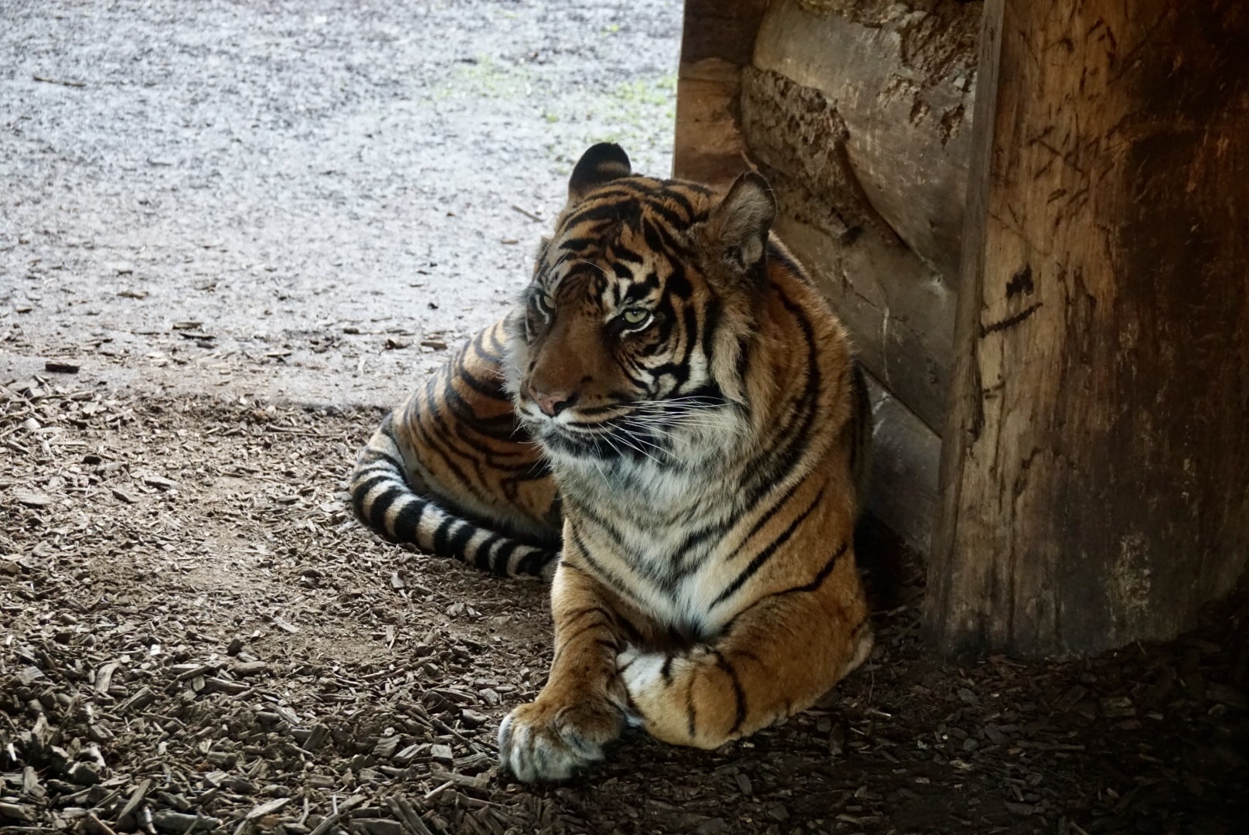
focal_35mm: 50
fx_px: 1719
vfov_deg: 27.3
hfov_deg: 39.9
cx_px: 624
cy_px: 418
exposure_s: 1/100
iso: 3200
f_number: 5
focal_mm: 33
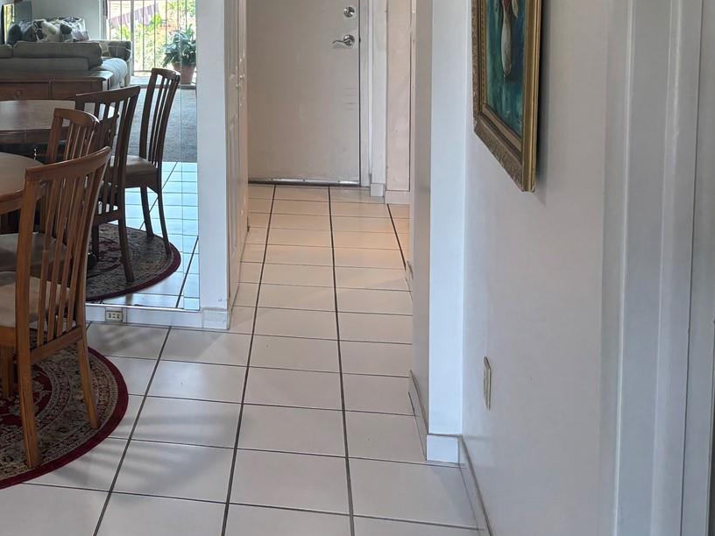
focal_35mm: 51
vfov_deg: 27.5
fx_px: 1053
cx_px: 55
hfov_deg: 35.1
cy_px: 48
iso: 80
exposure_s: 1/120
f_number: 1.6
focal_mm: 5.96
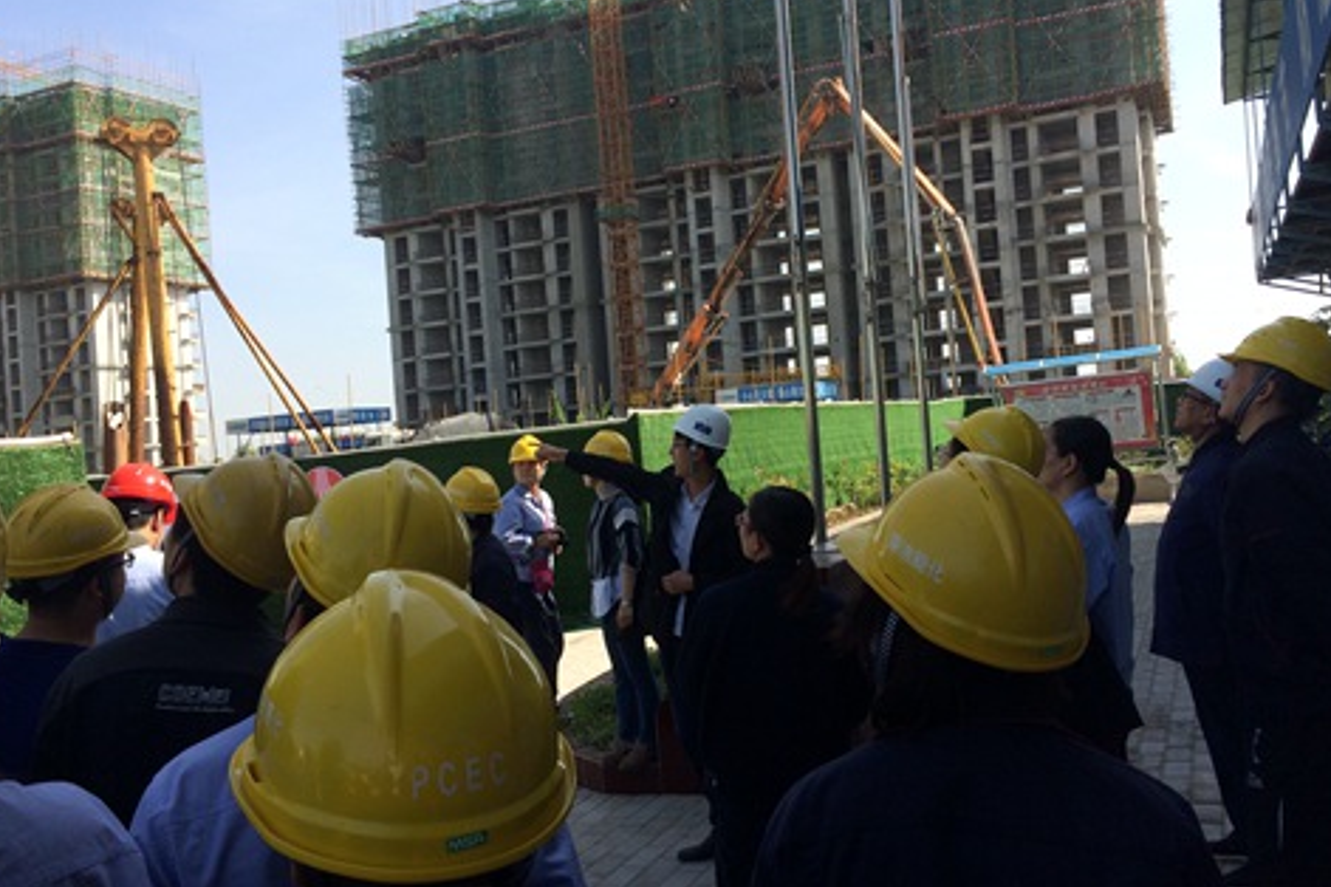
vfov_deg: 41.1
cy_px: 400
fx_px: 1183
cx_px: 667
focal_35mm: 32
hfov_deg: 58.7
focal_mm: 4.15
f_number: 2.2
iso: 32
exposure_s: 1/1368
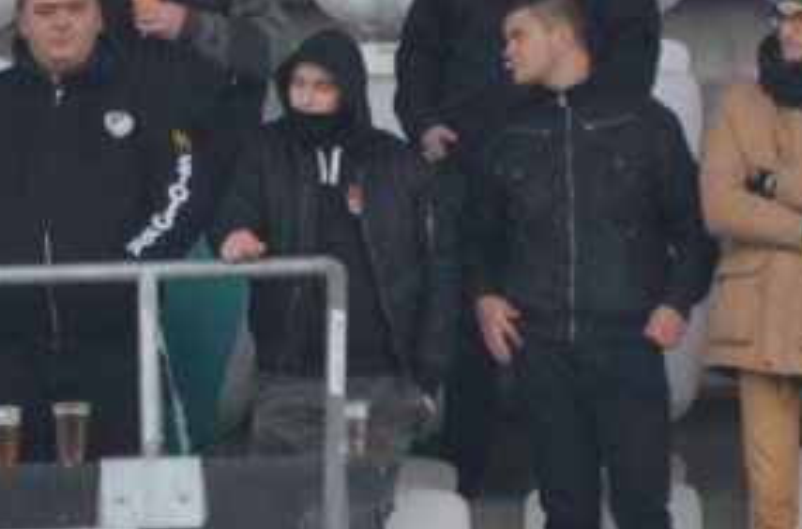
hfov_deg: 1.1
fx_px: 42143
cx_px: 56
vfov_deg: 0.7
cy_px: 257
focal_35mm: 1898
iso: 500
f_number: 5.6
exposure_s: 1/400
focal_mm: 300
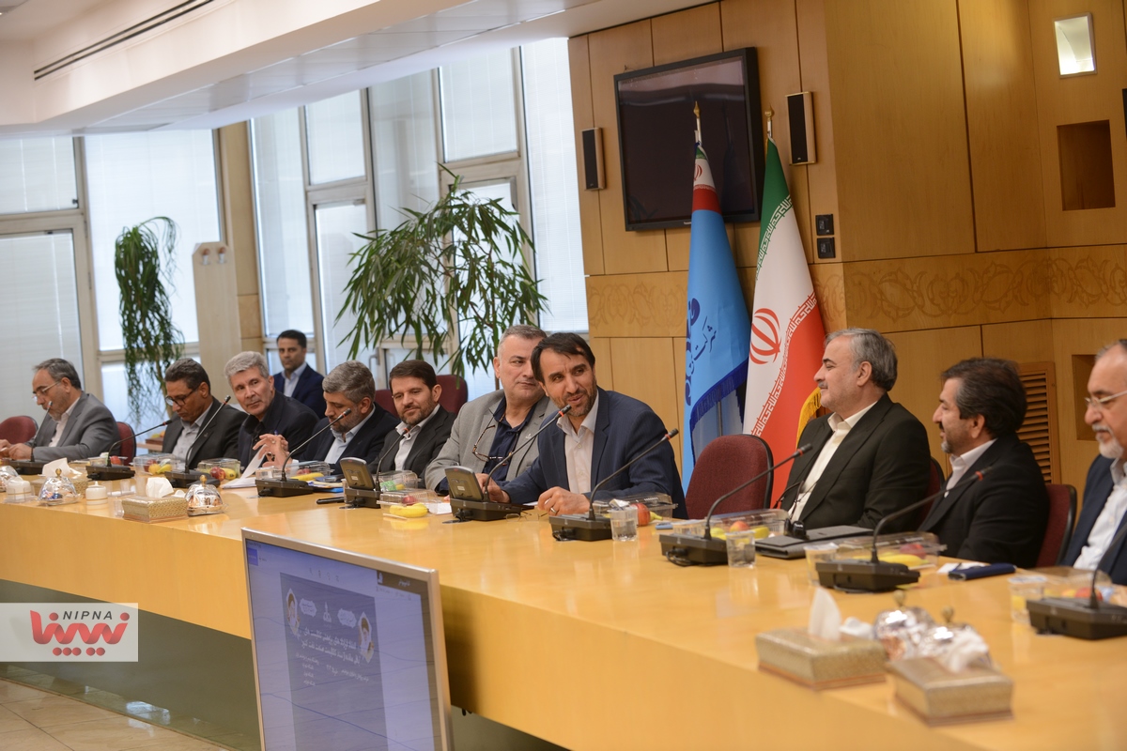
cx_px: 564
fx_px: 2442
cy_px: 376
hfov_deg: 26.0
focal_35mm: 78
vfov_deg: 17.5
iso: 640
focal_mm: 78
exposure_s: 1/100
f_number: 4
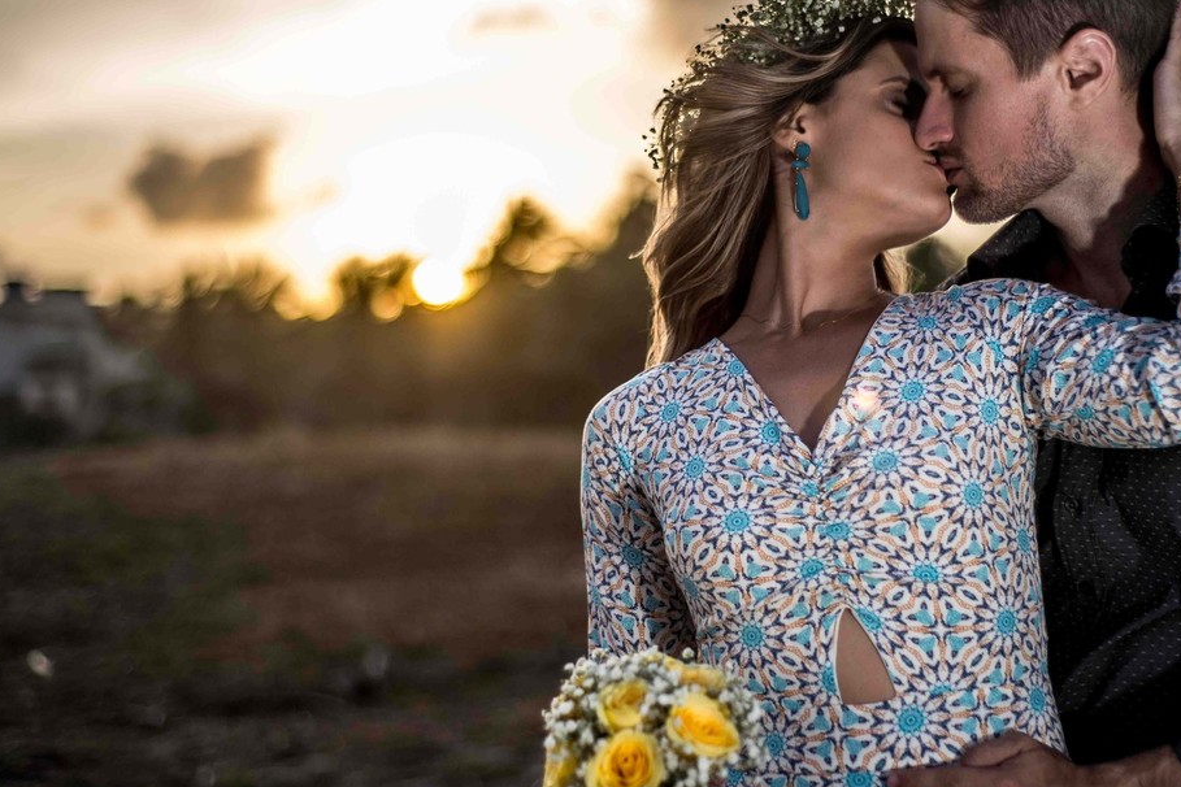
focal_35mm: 66
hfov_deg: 30.5
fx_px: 2165
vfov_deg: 20.6
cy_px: 342
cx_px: 646
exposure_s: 1/1250
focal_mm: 50
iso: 50
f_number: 1.8
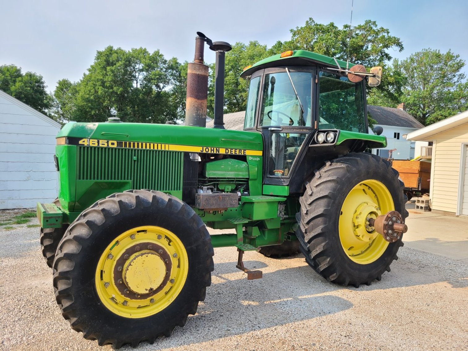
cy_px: 176
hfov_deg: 67.3
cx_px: 234
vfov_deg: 53.1
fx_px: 352
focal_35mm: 26
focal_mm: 5.4
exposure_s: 1/836
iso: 40
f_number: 1.8
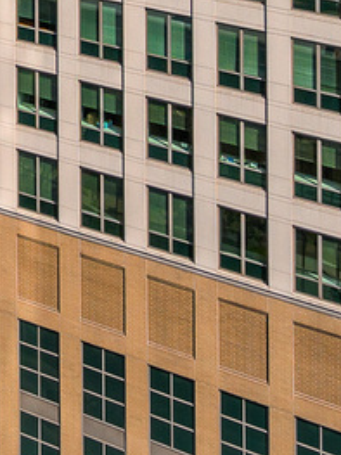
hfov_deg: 15.8
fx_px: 1091
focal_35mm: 83
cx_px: -217
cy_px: -472
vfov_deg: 17.0
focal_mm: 14
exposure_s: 1/1000
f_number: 7.1
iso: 250
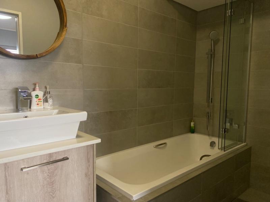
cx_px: 135
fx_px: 203
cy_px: 101
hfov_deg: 67.3
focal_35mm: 26
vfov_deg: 53.1
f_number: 1.8
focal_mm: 4.25
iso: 32
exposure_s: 1/203
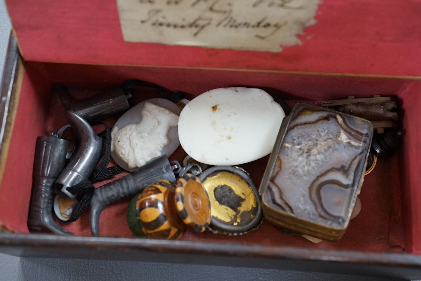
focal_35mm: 45
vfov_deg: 29.9
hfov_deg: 43.6
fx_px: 526
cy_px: 140
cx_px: 210
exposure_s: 1/80
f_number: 9
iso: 2500
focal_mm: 30
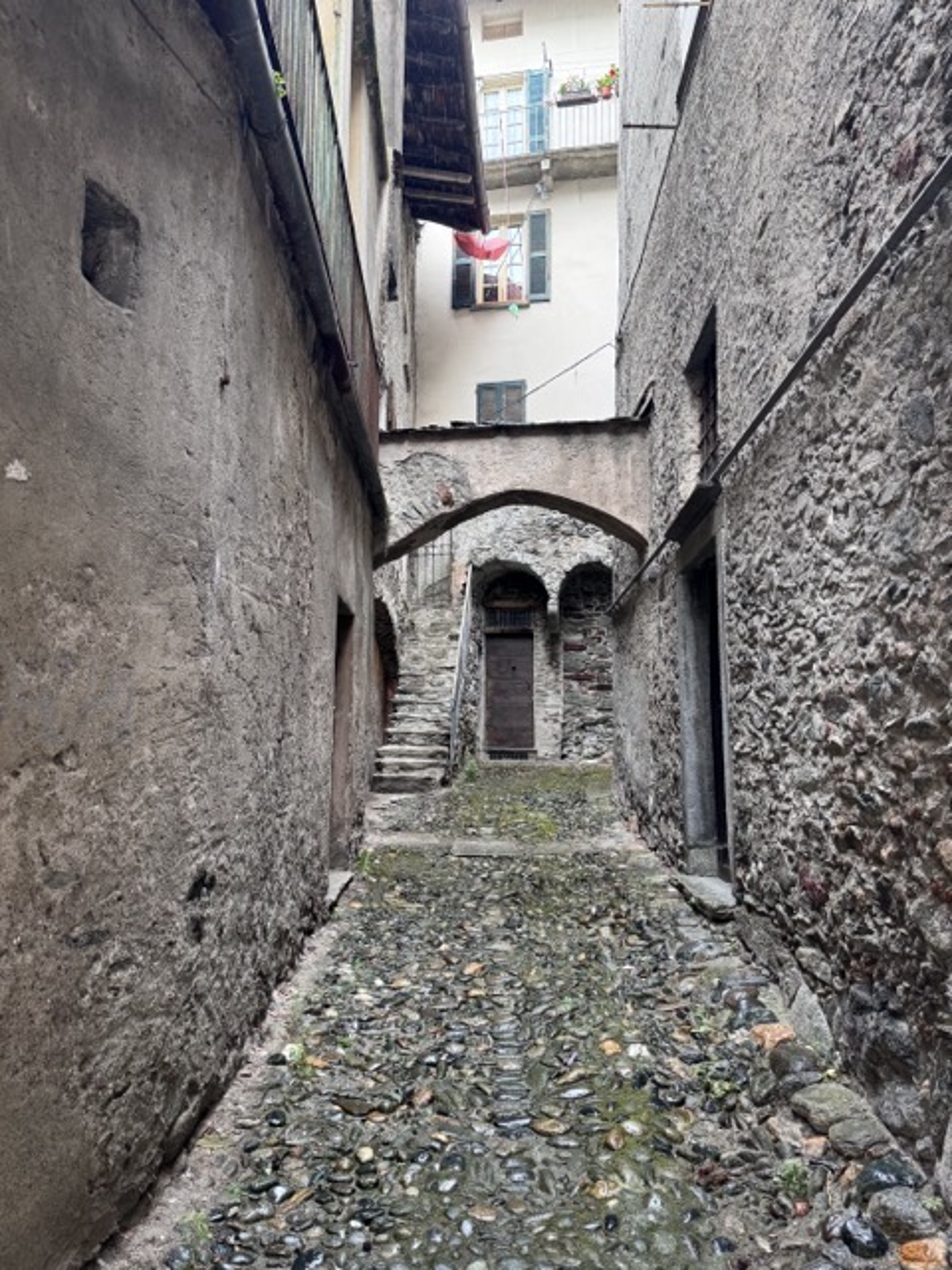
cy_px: 635
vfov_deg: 71.6
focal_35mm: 24
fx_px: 880
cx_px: 476
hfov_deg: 56.8
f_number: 1.78
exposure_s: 1/121
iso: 200
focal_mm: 6.76
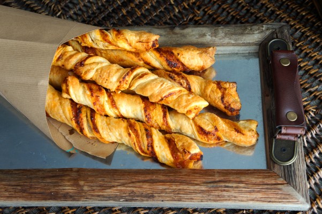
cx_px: 161
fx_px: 416
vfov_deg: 28.9
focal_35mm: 46
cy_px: 107
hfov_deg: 42.3
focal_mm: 31
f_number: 4
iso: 160
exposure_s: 1/160
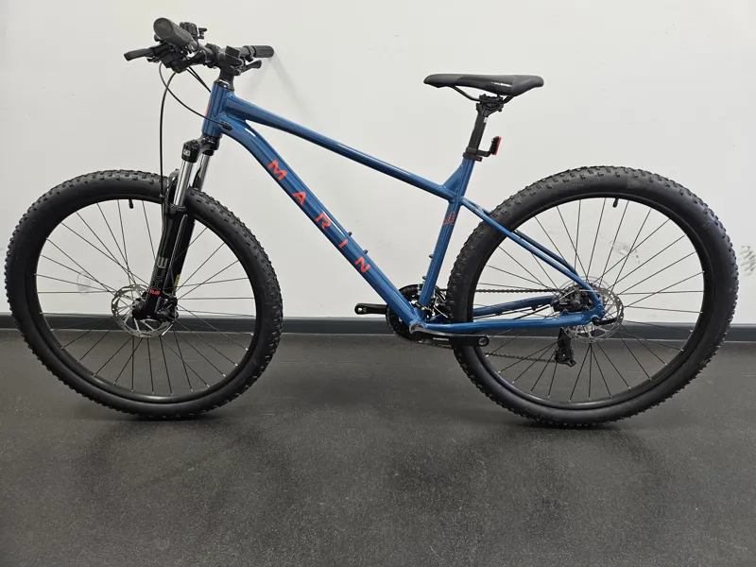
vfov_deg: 58.9
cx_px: 378
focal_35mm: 23
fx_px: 502
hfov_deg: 73.9
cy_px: 284
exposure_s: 1/100
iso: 320
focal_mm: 5.4
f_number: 1.8
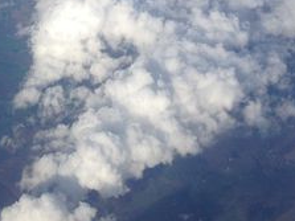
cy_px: 54
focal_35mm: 94
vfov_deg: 15.6
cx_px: 85
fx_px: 801
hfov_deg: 20.8
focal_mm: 4.28
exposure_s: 1/3460
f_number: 2.4
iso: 50
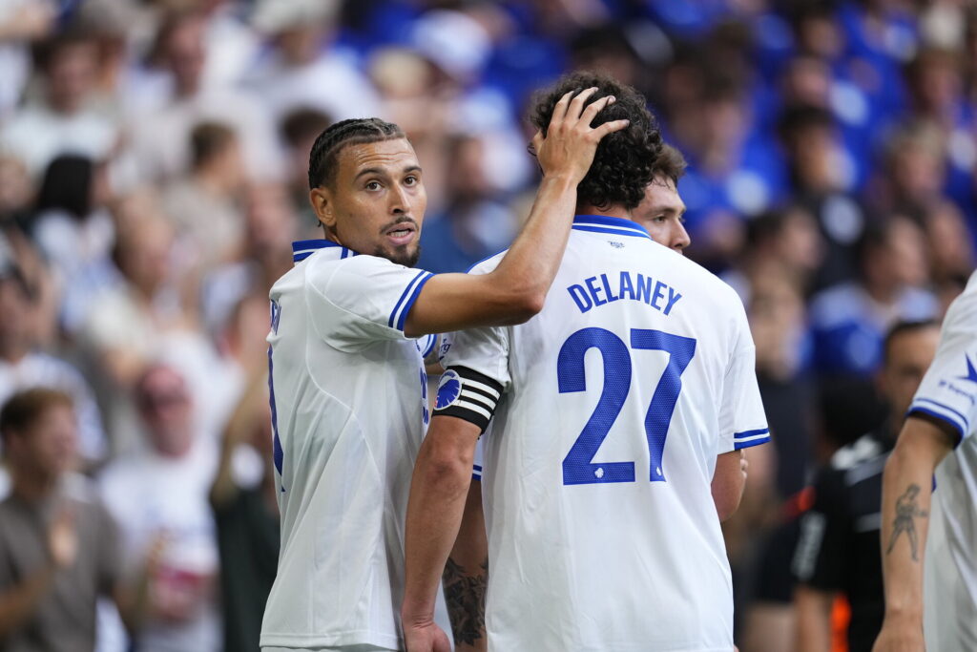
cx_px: 488
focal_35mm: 400
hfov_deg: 5.2
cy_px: 326
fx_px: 10856
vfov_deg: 3.4
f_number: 2.8
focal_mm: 400
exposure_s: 1/1600
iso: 800
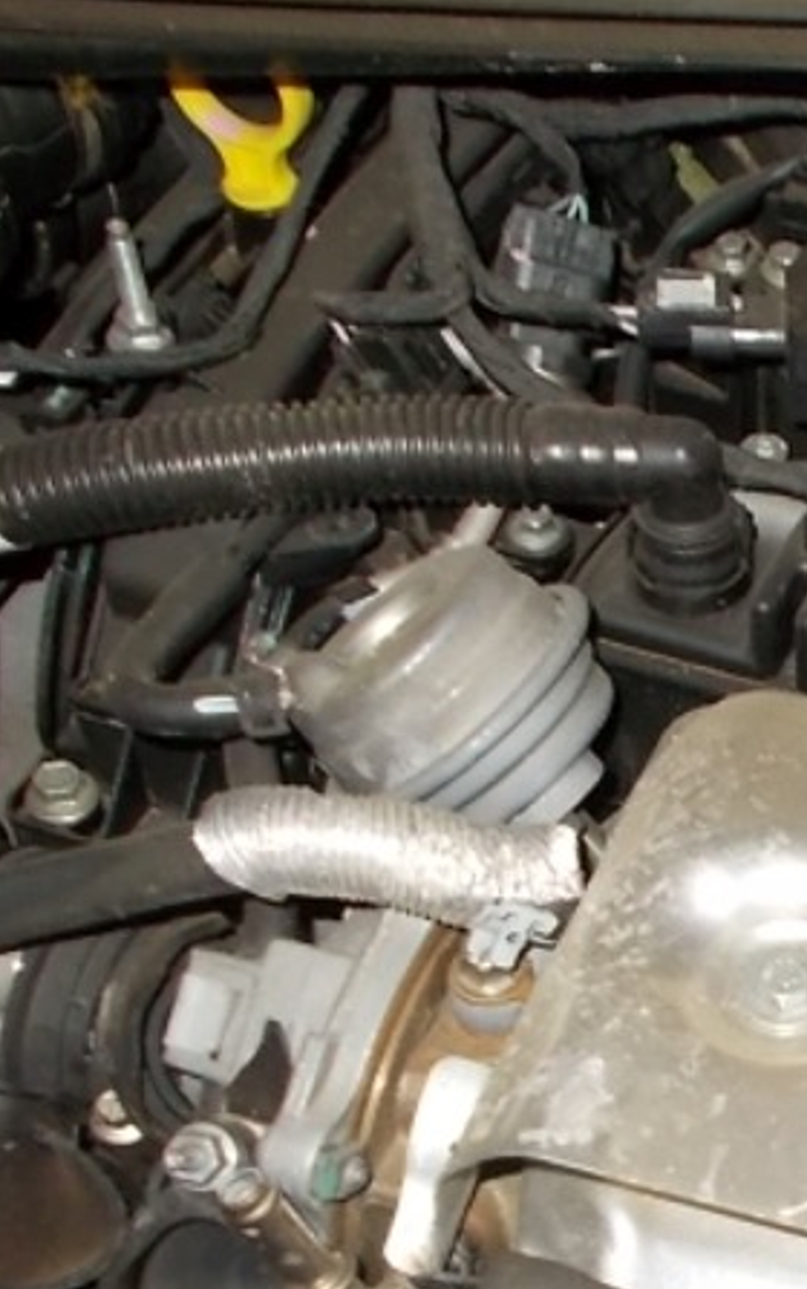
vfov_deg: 26.7
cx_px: 1238
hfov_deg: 15.9
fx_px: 2635
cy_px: 1106
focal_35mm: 75
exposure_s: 1/25
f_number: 3.2
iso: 200
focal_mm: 4.6
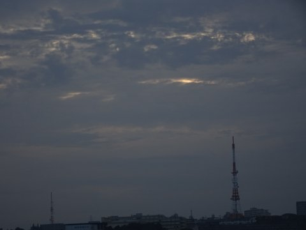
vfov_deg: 10.7
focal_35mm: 139
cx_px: 153
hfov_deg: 14.2
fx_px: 1229
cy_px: 115
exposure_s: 1/160
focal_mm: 23.73
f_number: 5.6
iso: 160
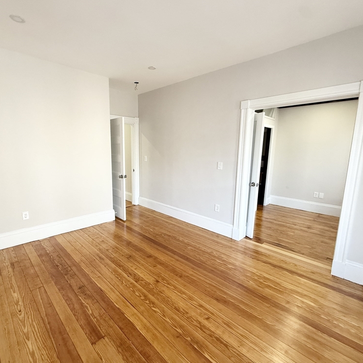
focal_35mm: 17
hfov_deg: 83.8
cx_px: 166
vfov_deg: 84.0
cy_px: 181
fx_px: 202
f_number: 2.2
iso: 200
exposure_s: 1/120
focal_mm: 2.22
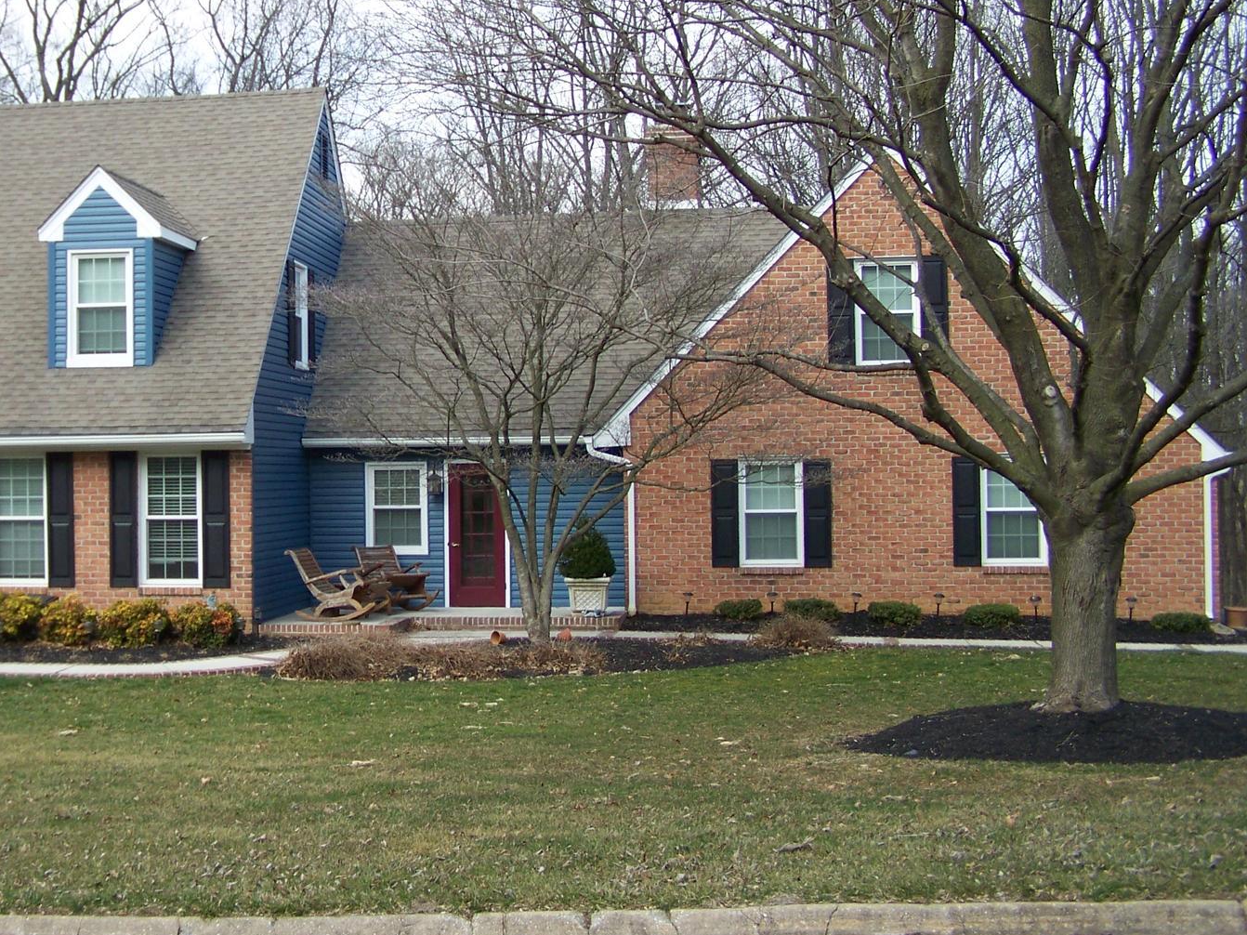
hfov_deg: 32.6
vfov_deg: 25.2
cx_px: 311
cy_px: 369
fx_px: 2089
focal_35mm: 58
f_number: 2.8
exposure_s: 1/250
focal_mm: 6.3
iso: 64
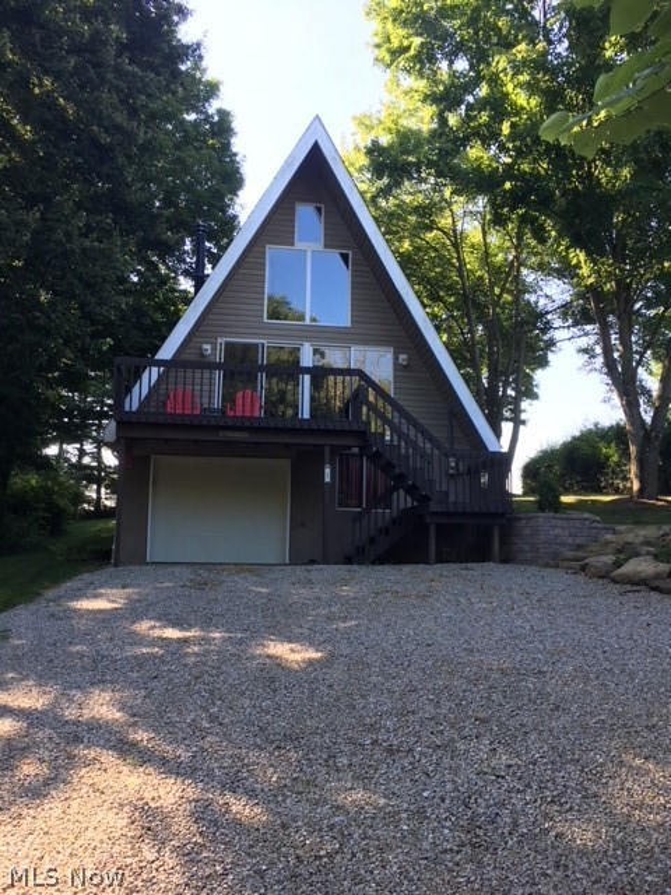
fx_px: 750
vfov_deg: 61.7
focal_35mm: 29
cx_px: 336
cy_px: 448
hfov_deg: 48.2
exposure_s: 1/172
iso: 25
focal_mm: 4.15
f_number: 2.2
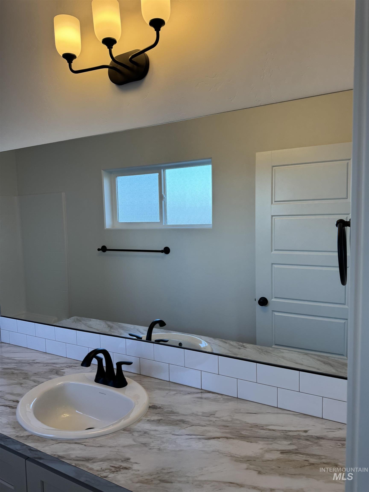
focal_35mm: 24
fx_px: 341
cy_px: 246
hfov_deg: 56.8
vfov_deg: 71.6
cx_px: 184
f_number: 1.78
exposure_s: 1/239
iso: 80
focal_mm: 6.76
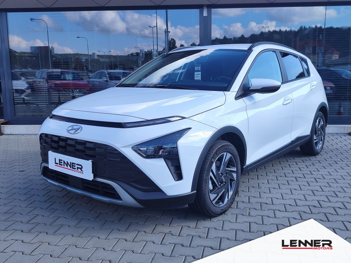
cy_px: 132
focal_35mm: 23
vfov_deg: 58.9
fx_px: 233
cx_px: 176
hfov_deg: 73.9
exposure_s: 1/442
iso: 50
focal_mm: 7.01
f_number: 1.69
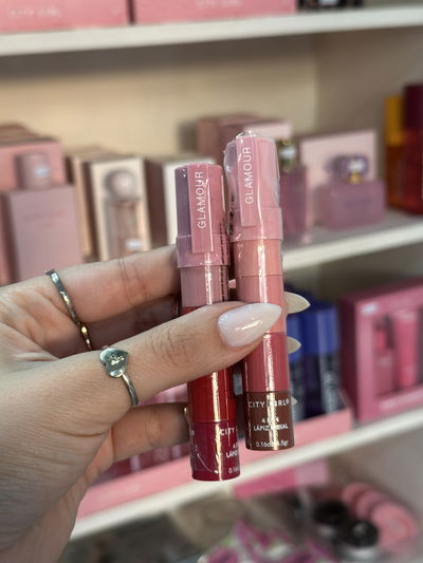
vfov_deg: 39.6
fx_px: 782
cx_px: 212
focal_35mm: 48
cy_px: 282
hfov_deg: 30.3
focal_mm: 6.86
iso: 100
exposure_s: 1/50
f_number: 1.78
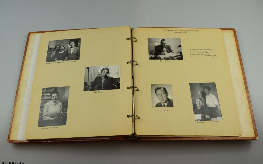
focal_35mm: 42
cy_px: 79
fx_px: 298
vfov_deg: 30.9
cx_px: 132
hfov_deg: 47.7
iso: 400
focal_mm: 27
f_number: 8
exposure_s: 1/250
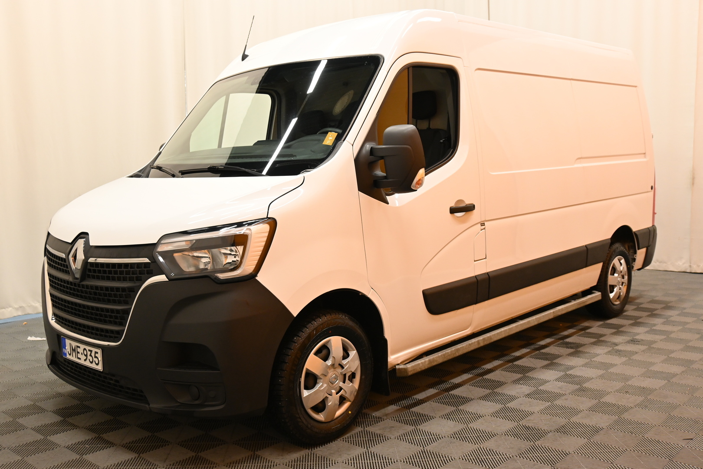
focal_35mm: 34
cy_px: 234
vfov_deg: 38.4
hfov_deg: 55.1
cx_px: 352
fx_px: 674
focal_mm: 23
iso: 800
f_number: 5
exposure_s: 1/40
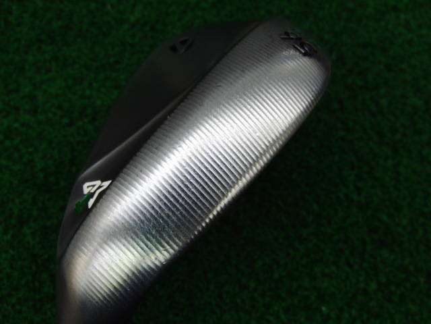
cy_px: 162
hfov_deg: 50.1
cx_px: 216
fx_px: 461
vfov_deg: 38.7
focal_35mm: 37
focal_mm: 6.42
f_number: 3.6
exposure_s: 1/80
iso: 160
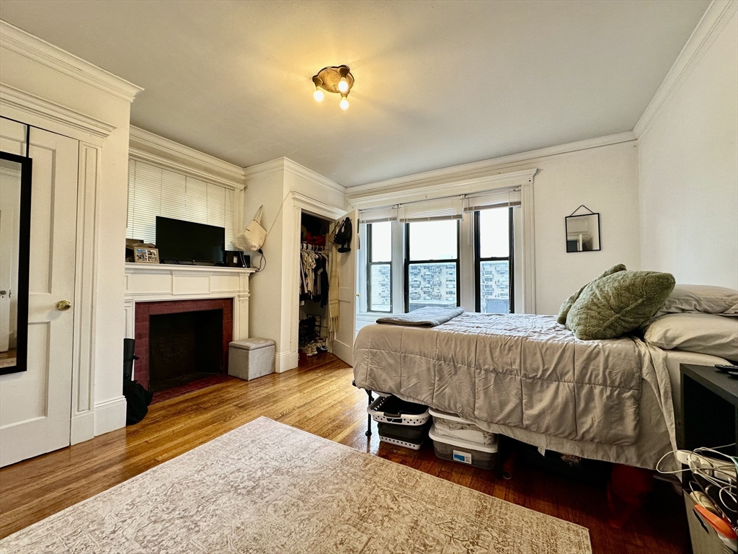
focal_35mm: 14
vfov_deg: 85.7
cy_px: 277
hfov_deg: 102.1
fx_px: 298
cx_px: 369
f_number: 2.2
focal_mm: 2.22
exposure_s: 1/120
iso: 100
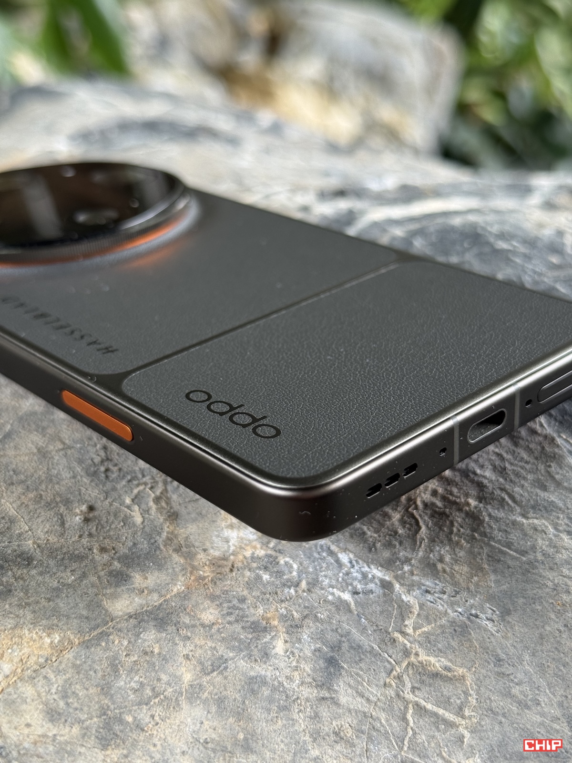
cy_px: 382
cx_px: 286
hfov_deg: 30.3
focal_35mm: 48
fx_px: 1058
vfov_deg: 39.7
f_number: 1.78
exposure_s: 1/164
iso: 64
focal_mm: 6.76
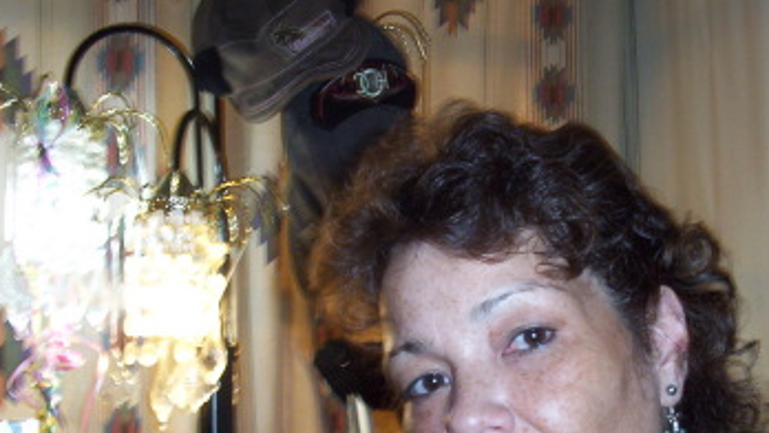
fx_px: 1122
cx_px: 482
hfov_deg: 37.6
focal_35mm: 55
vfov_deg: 21.6
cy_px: 330
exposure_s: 1/30
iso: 140
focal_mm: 6
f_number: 4.5
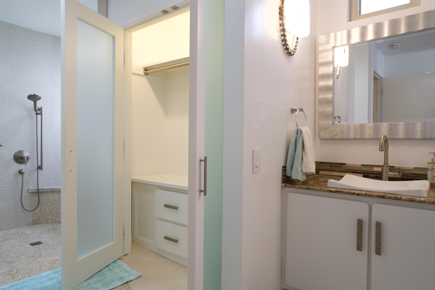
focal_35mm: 24
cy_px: 145
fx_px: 290
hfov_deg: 73.7
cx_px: 218
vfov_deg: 53.1
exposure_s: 1/3
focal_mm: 24
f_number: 8
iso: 100
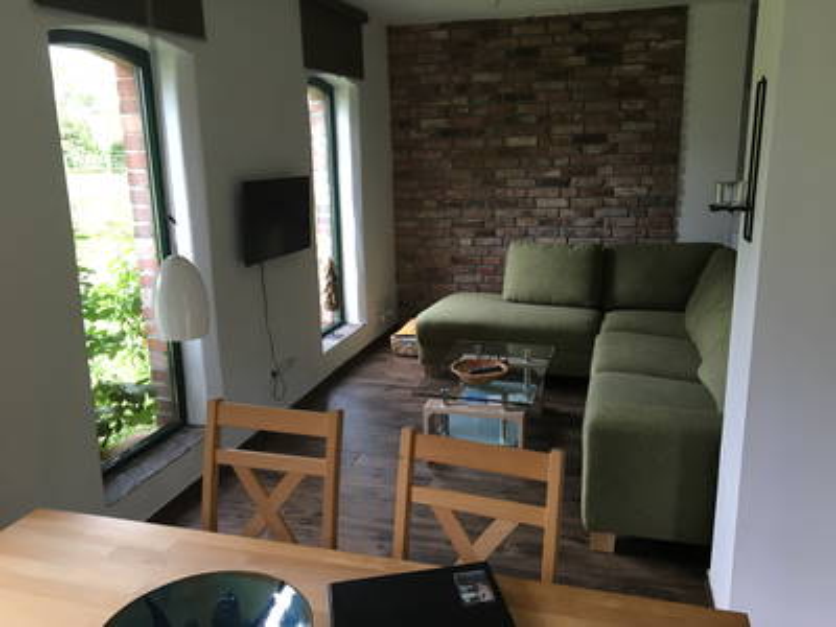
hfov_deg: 61.7
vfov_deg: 48.2
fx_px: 700
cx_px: 418
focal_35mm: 29
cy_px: 314
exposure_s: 1/33
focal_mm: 4.15
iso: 64
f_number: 2.2
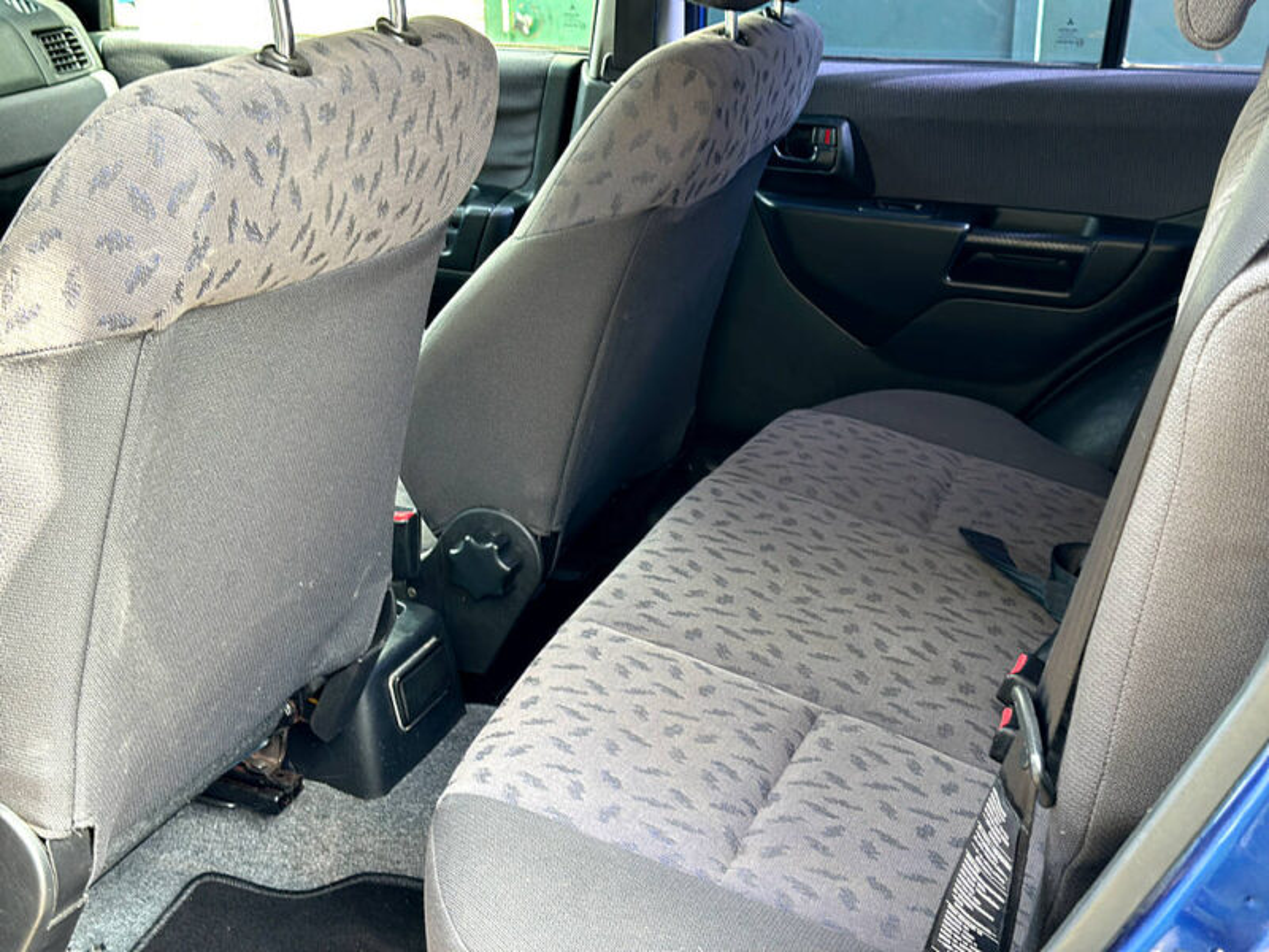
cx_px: 634
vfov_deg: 30.3
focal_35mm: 48
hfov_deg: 39.7
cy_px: 476
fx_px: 1760
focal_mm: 6.86
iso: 80
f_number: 1.78
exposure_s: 1/65
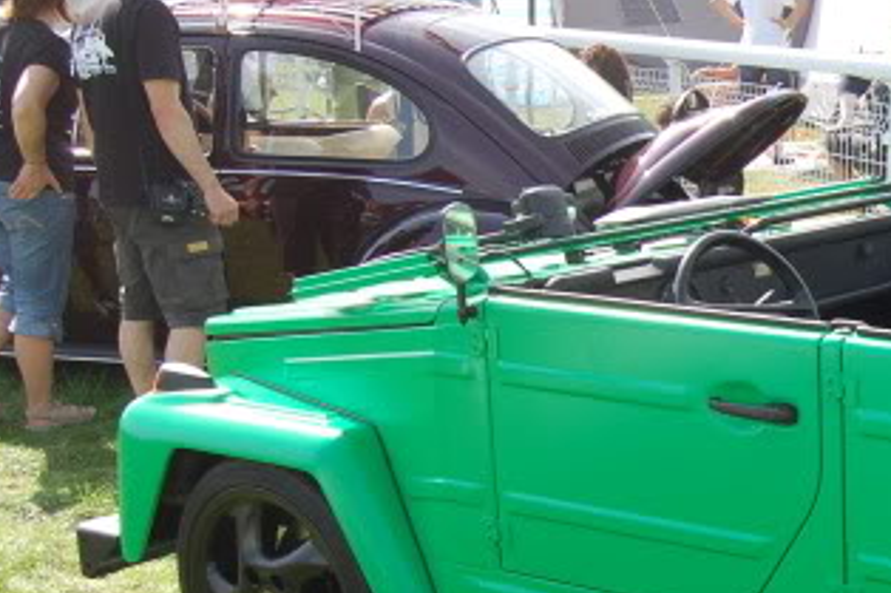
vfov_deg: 16.1
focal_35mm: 84
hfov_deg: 22.2
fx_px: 2078
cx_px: 1091
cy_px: 498
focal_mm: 22
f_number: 6.3
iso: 200
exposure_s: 1/160
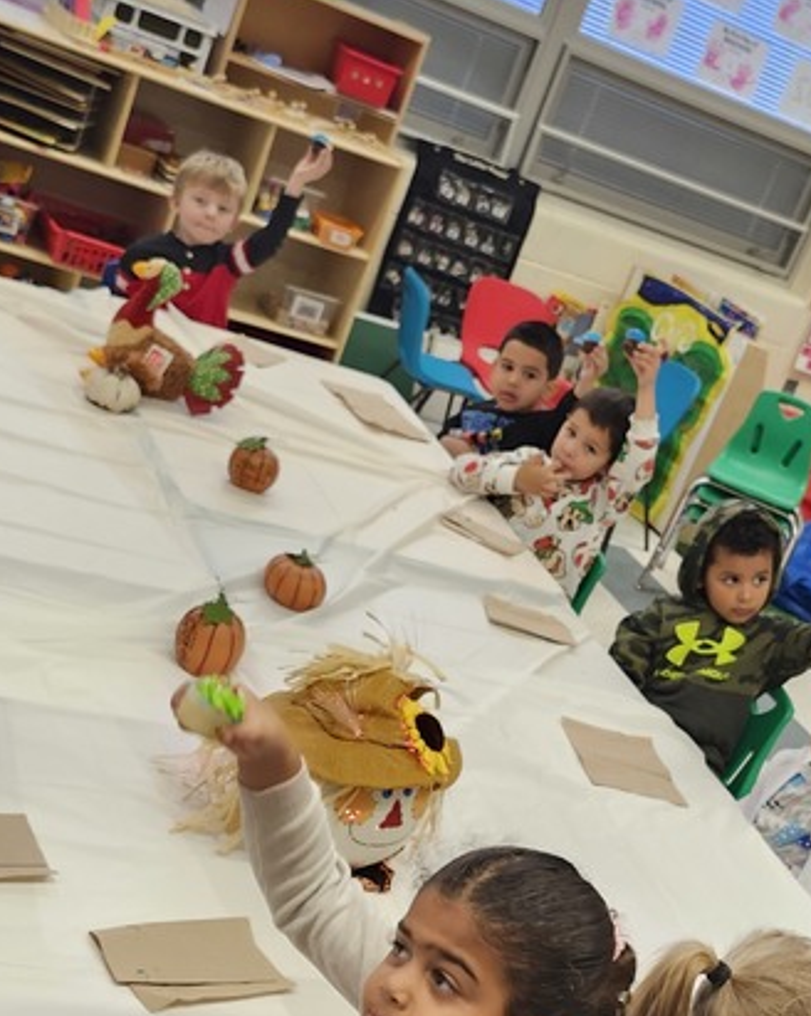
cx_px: 541
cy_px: 685
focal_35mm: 56
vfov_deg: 33.3
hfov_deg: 26.9
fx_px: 1683
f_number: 1.8
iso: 160
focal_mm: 5.54
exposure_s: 1/120
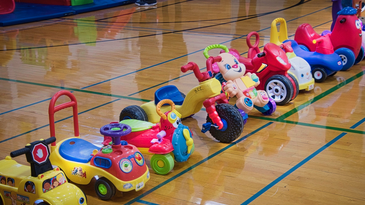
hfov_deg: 31.0
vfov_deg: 17.7
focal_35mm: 68
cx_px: 190
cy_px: 120
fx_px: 658
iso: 1000
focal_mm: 40
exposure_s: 1/30
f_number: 7.1
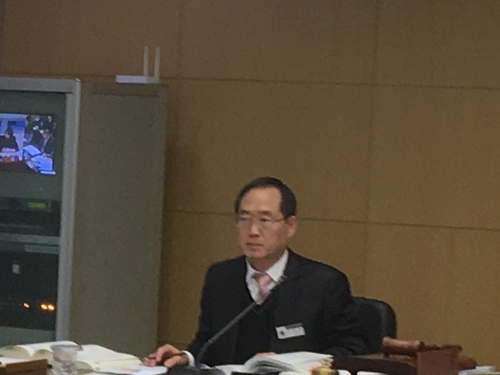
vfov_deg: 7.3
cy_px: 327
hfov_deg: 9.8
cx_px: 83
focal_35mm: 202
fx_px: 2917
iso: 25
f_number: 2.2
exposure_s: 1/60
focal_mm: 4.15
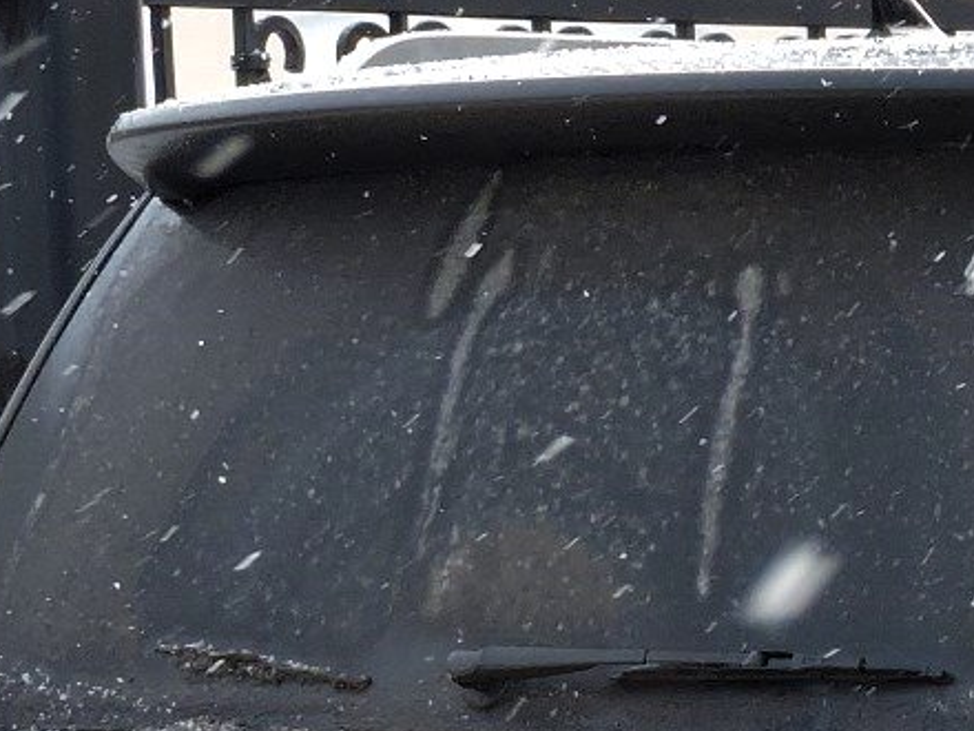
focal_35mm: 250
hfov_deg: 7.7
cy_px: 939
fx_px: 7034
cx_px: 1651
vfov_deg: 5.9
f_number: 4
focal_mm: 9.9
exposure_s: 1/100
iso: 100
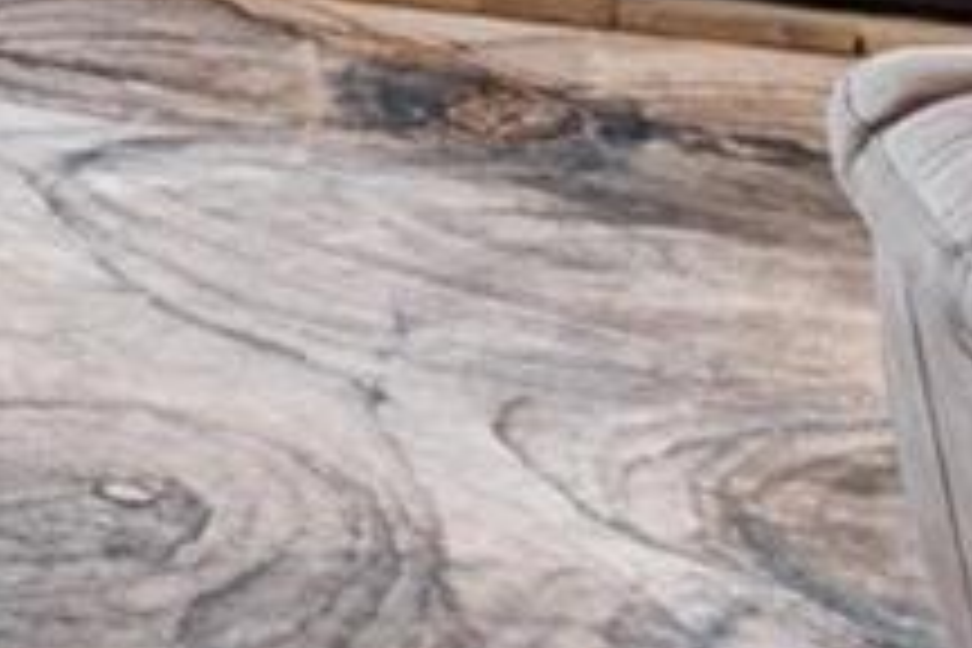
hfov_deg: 13.4
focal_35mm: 111
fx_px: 2997
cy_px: -698
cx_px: -1386
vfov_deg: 11.1
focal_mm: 15
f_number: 11
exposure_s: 1/6
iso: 100
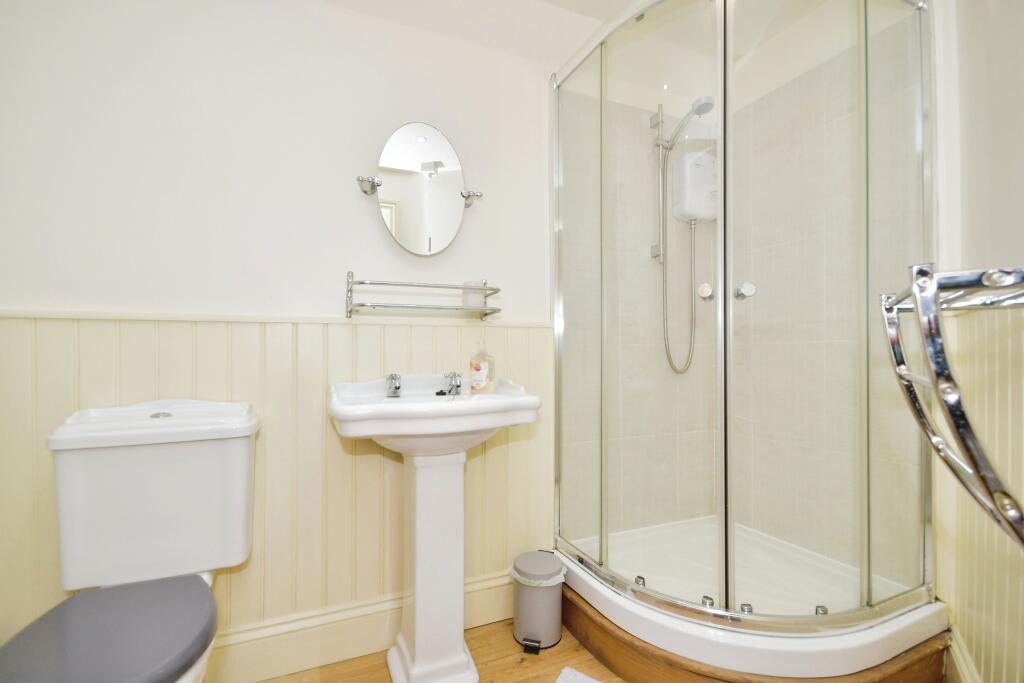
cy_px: 342
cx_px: 512
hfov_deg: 96.7
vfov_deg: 73.8
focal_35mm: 16
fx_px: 455
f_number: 8
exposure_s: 1/30
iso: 400
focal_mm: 11
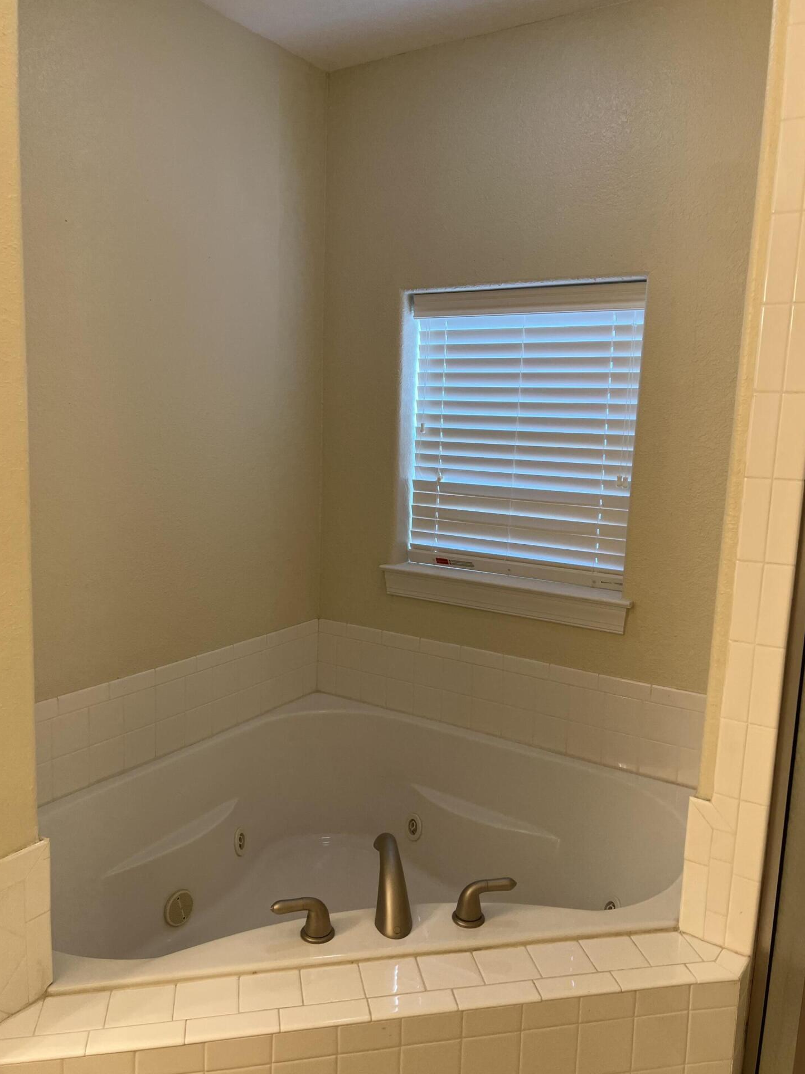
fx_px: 837
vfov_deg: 65.3
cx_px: 402
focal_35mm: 27
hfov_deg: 51.3
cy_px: 539
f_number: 1.5
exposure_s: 1/120
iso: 64
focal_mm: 5.7
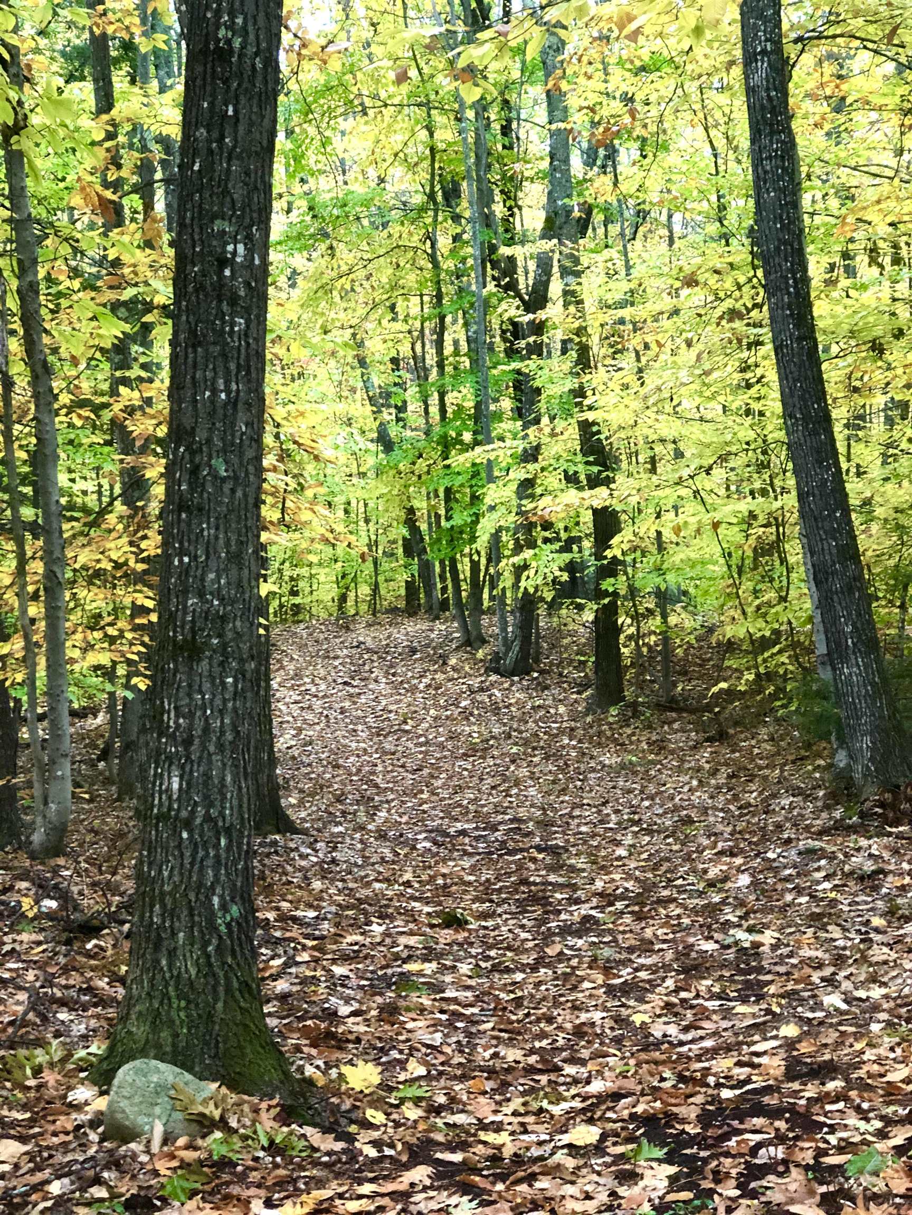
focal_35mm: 57
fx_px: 2002
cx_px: 456
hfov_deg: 25.7
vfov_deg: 33.8
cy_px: 608
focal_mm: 6.6
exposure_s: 1/30
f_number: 2.8
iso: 250
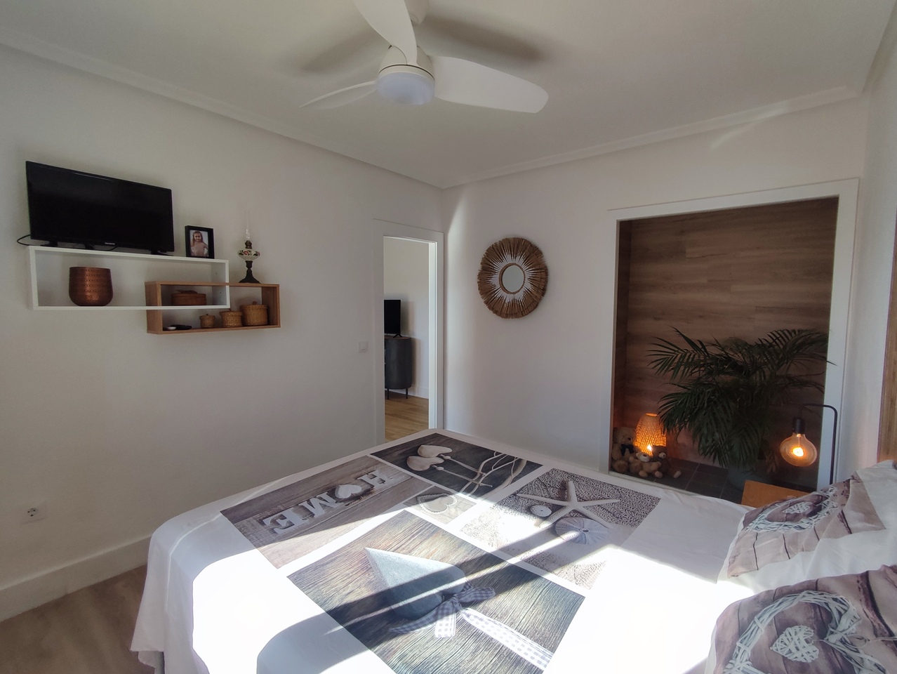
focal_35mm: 16
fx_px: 415
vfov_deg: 78.2
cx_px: 448
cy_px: 337
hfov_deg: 94.5
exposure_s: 1/280
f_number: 2.2
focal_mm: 1.65
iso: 50
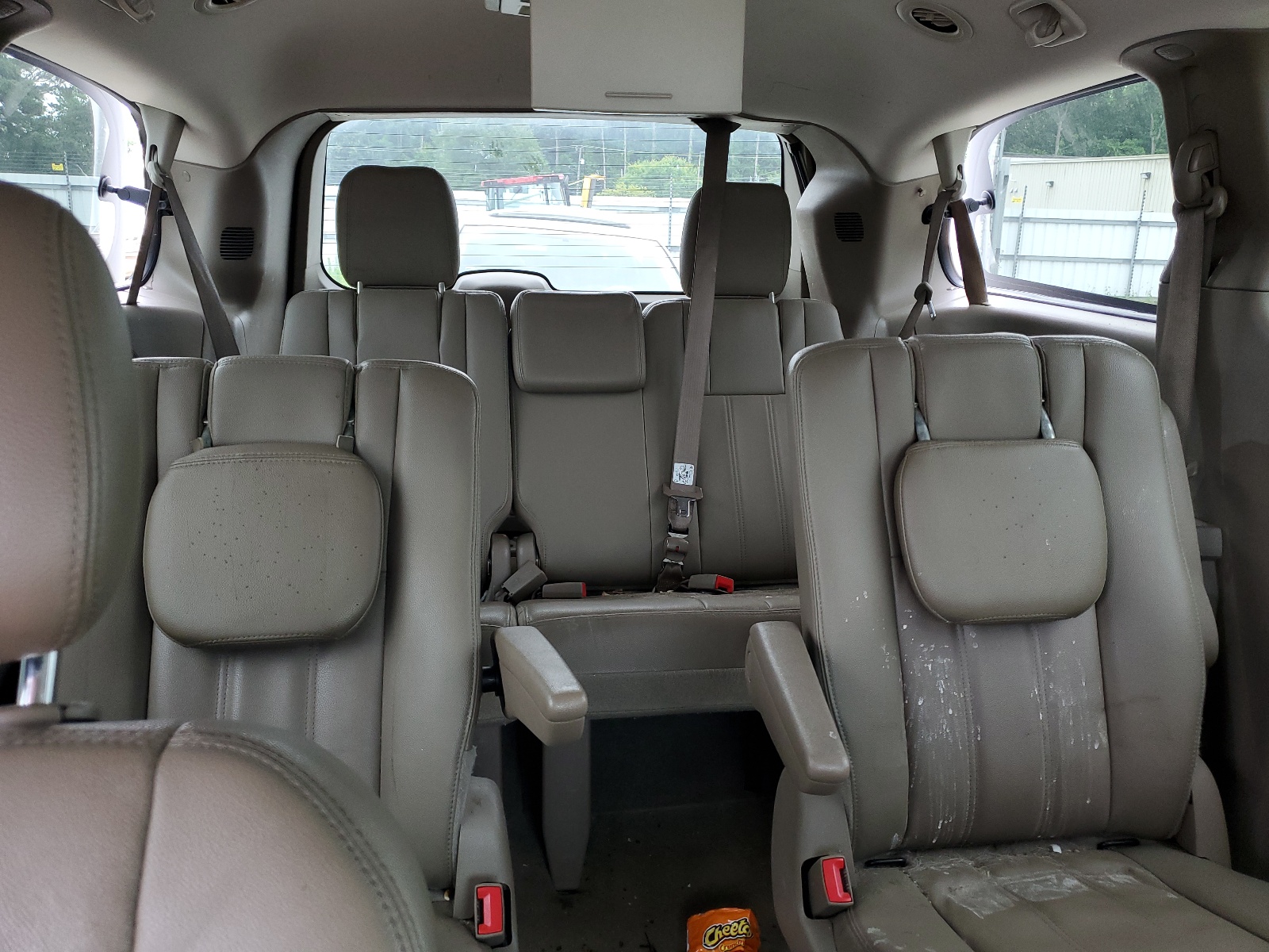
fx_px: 953
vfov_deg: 53.1
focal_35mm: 26
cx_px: 634
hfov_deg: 67.3
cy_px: 476
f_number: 1.5
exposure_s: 1/120
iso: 94
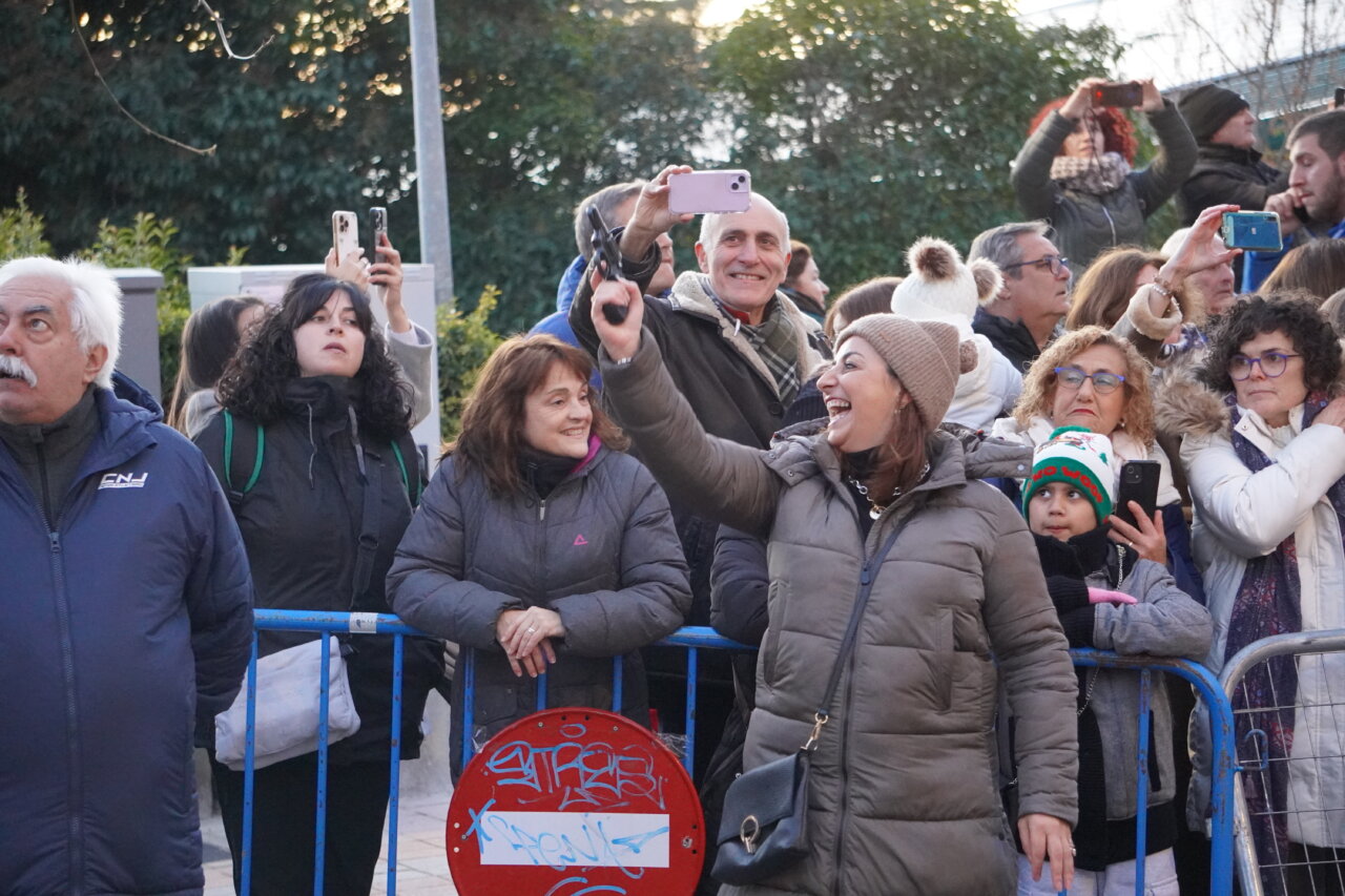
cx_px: 672
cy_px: 448
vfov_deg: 10.0
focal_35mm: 136
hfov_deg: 15.0
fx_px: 5099
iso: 6400
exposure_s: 1/100
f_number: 5.6
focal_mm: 91
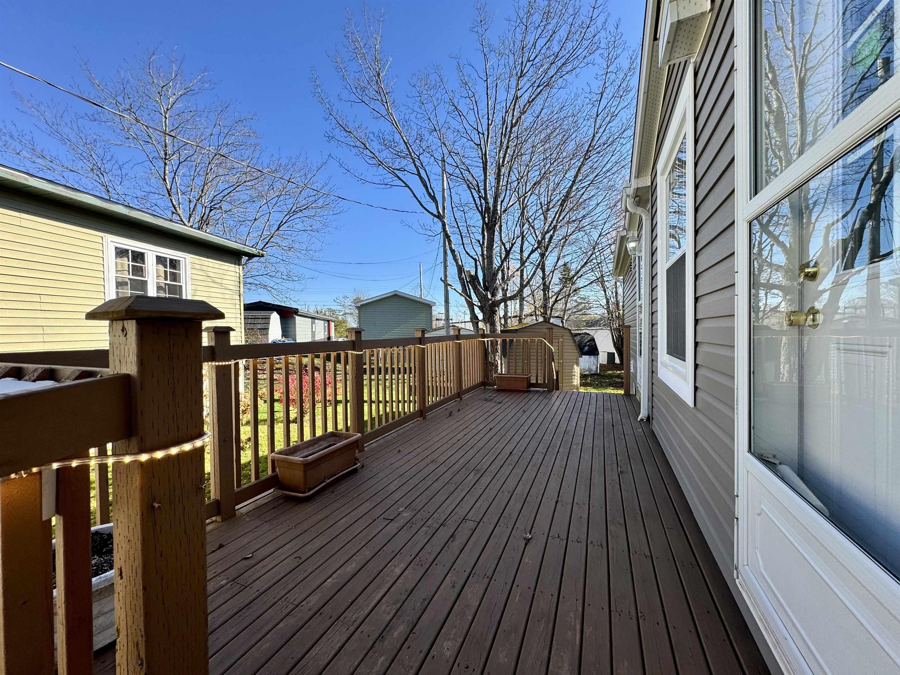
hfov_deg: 102.1
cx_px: 450
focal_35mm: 14
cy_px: 338
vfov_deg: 85.7
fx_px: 364
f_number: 2.2
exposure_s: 1/944
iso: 40
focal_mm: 2.22
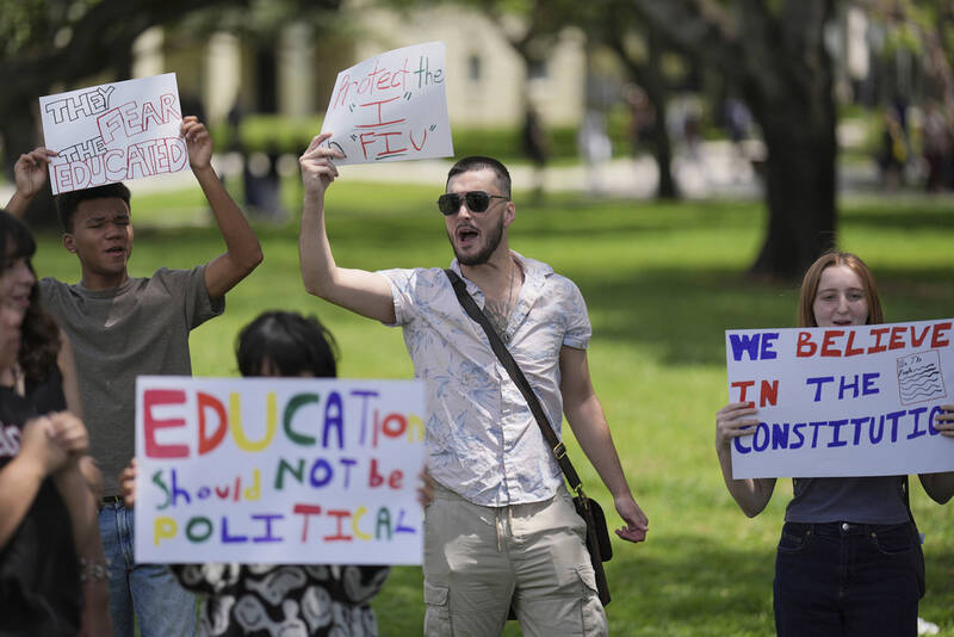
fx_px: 3579
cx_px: 477
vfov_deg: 10.2
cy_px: 318
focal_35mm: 135
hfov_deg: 15.2
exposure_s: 1/16000
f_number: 1.8
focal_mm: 135
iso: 250
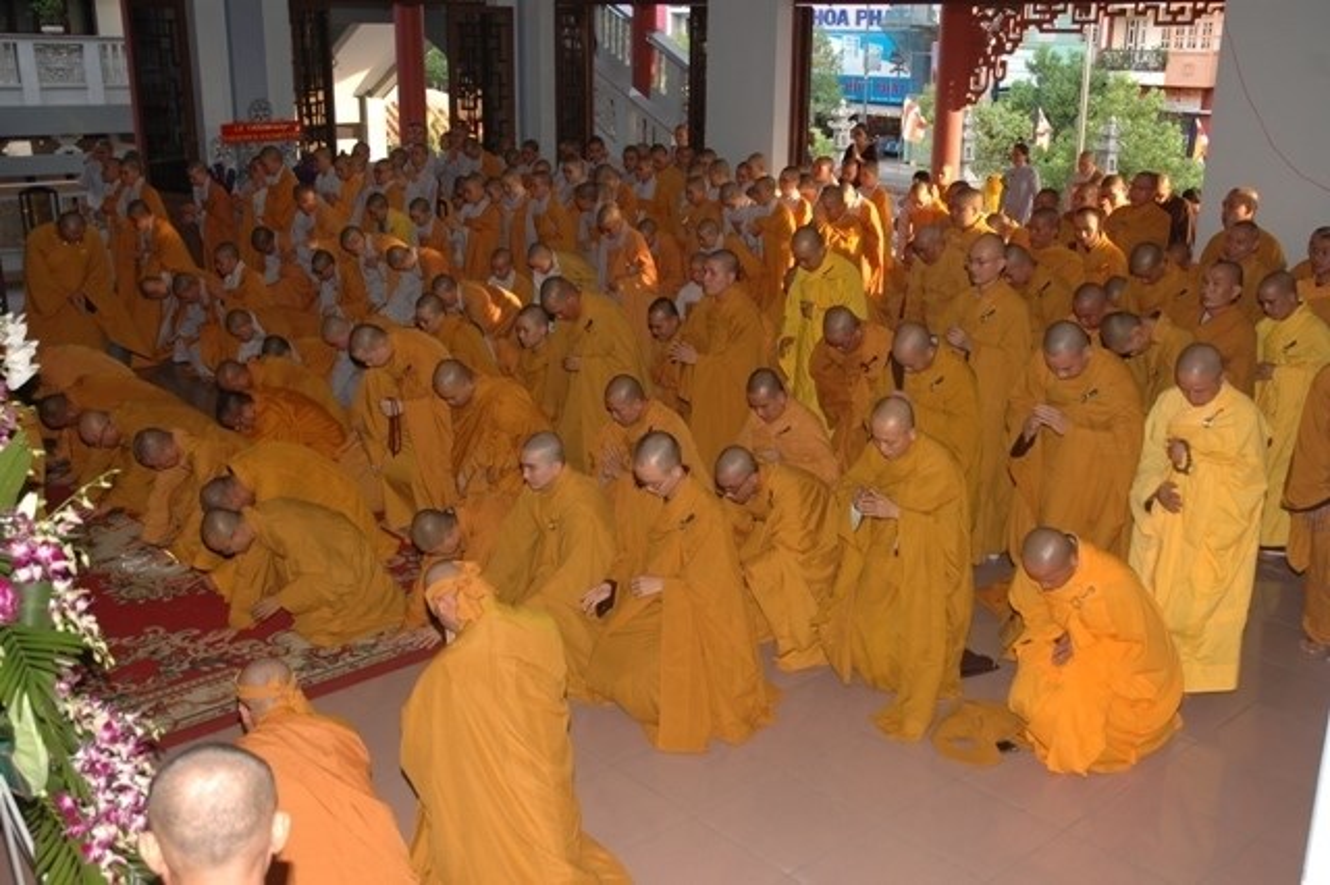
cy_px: 442
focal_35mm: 38
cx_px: 665
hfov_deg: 51.3
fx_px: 1385
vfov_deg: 35.5
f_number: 4
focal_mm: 25
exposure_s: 1/60
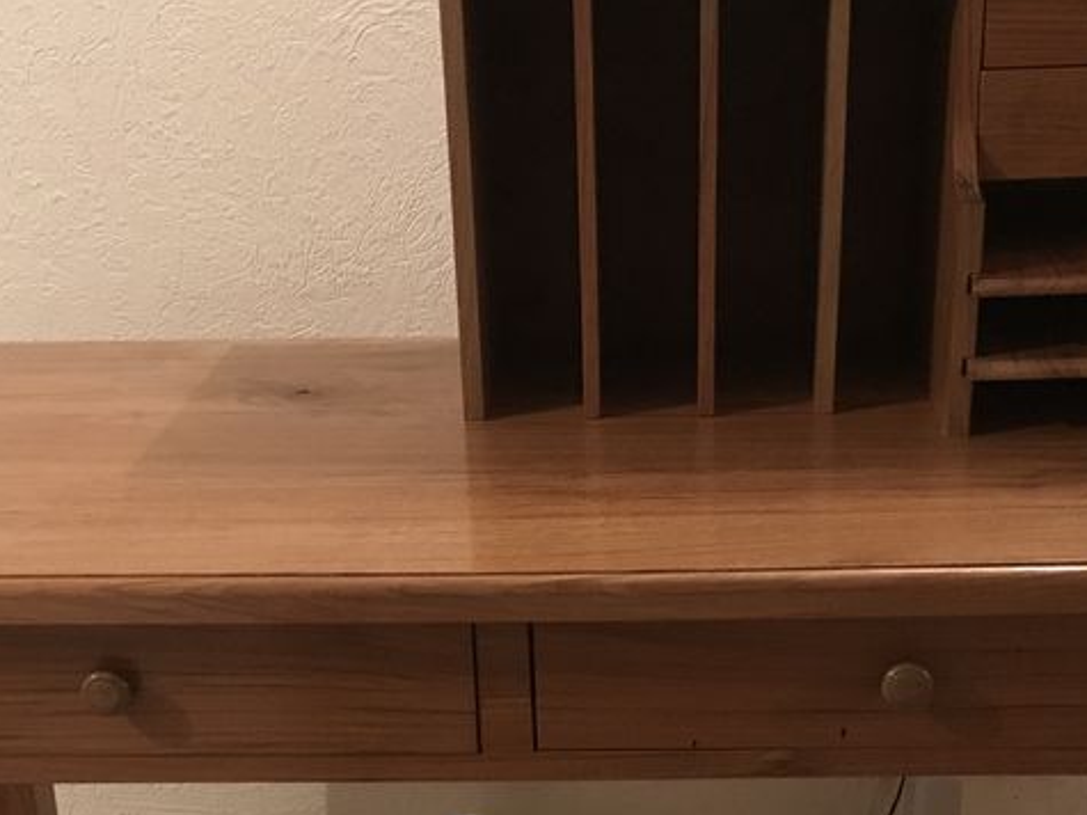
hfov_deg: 32.7
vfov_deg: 24.2
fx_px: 1852
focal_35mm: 59
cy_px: 705
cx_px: 577
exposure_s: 1/5
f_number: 1.8
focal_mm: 3.99
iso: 100
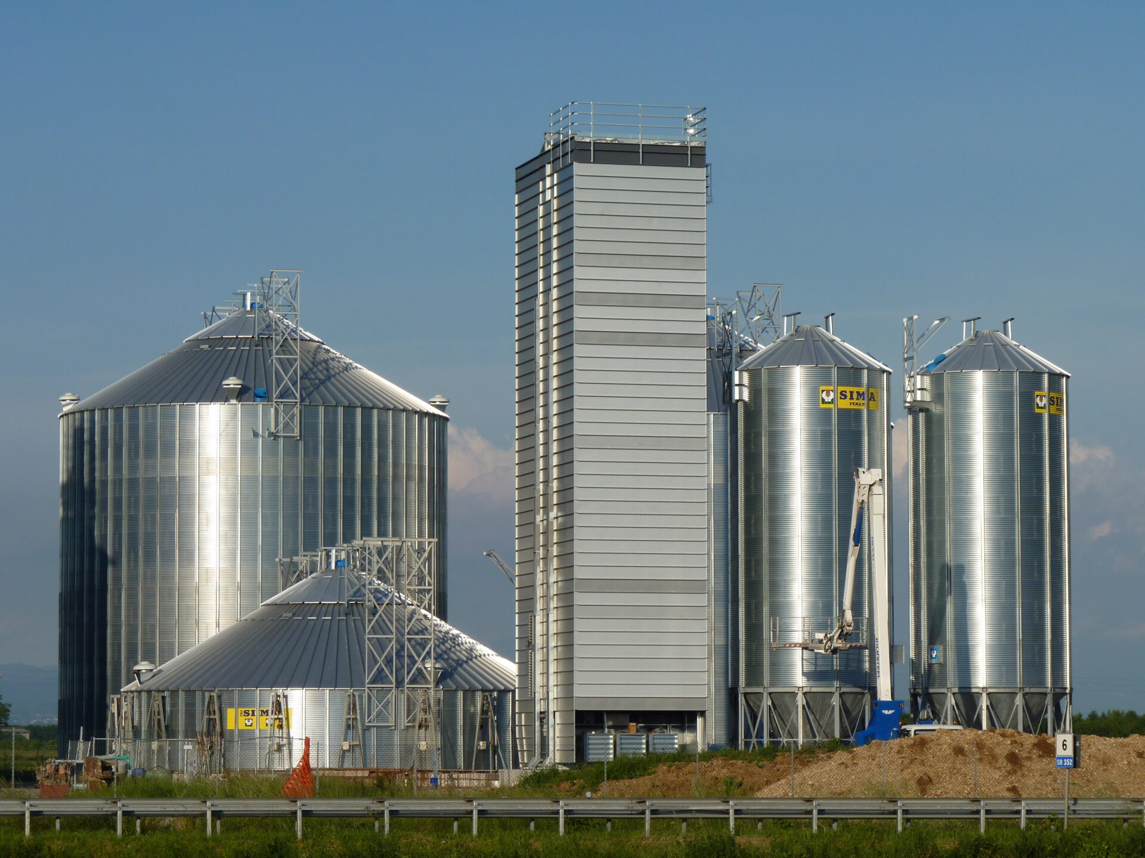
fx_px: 4035
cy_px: 429
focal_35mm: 122
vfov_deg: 12.1
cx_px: 572
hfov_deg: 16.1
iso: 80
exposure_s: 1/640
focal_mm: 21.6
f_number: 5.6
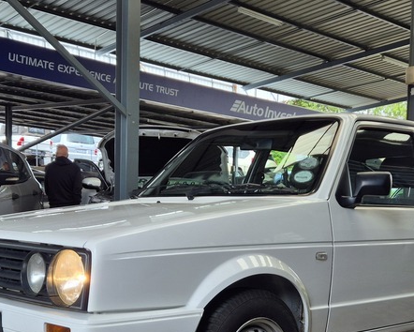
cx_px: 222
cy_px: 255
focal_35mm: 52
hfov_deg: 36.0
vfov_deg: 28.7
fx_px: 637
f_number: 1.8
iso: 32
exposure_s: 1/180
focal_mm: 5.4
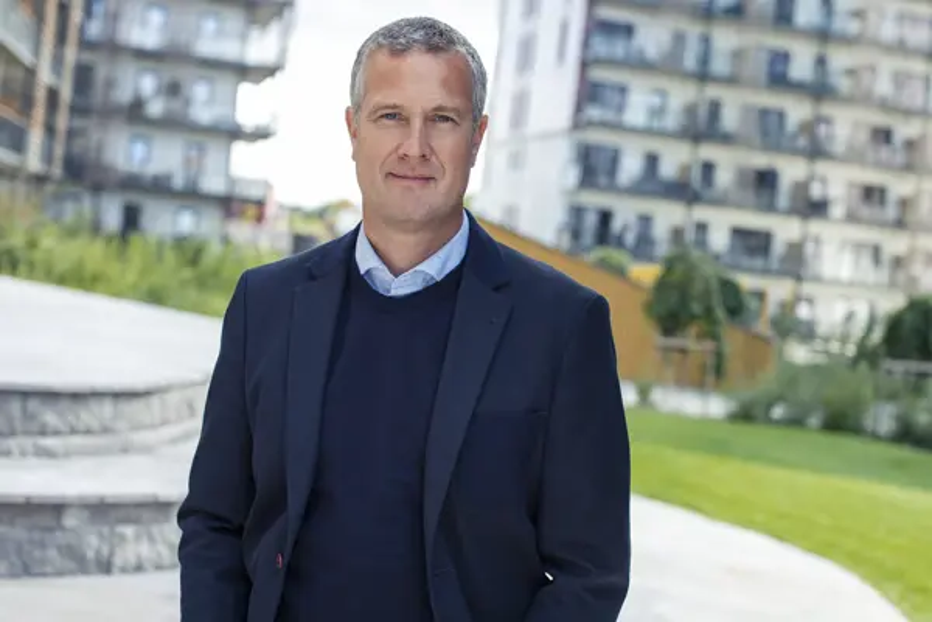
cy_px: 311
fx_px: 1294
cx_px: 466
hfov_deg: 39.6
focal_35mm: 50
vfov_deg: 27.0
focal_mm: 50
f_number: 3.5
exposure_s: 1/125
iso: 80
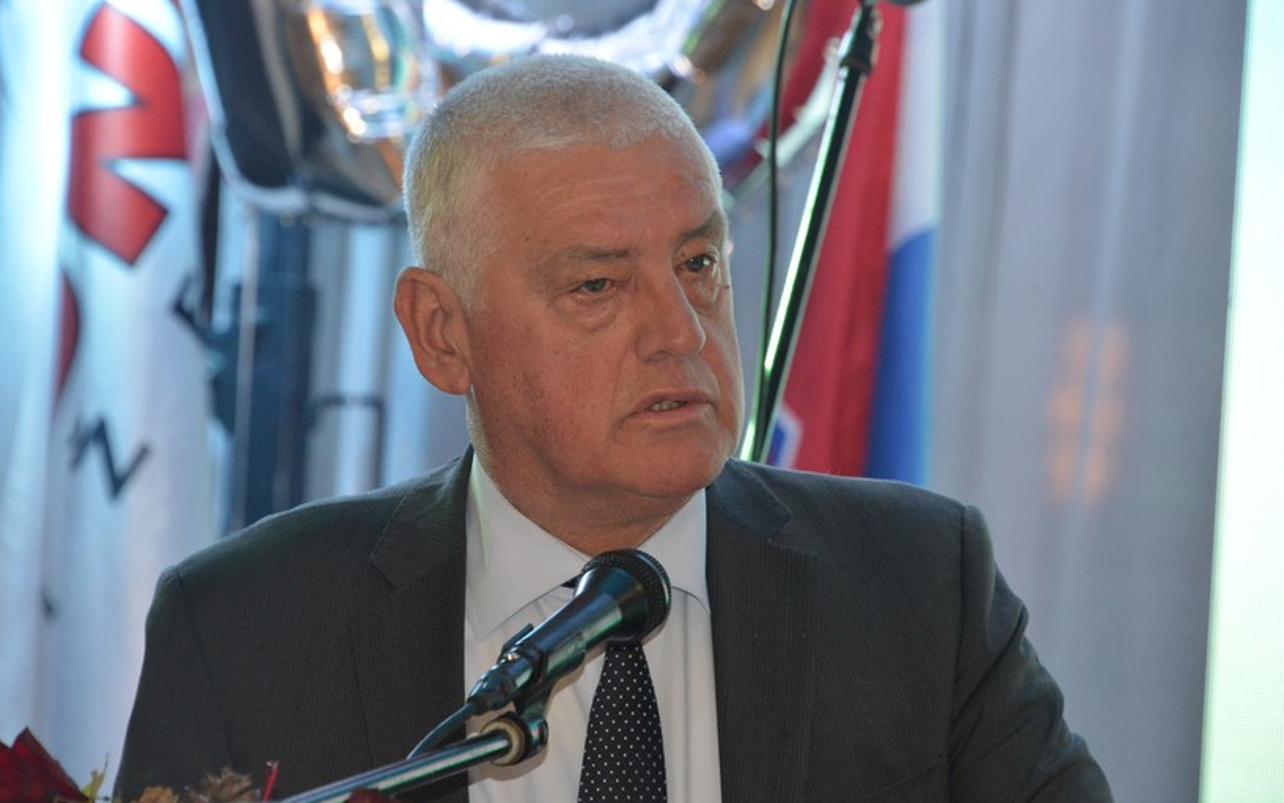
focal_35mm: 235
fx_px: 8225
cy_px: 409
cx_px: 642
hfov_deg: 8.9
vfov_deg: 5.6
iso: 5000
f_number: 8
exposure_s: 1/80
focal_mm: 230
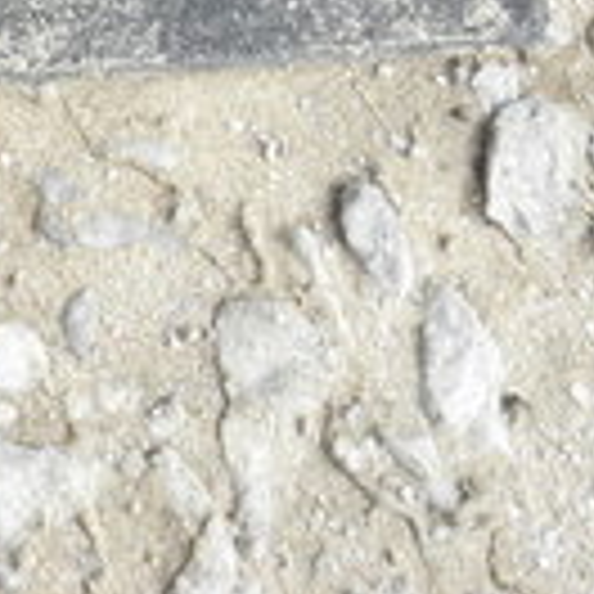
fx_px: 2815
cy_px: -716
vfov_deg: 10.7
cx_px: -572
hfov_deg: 11.0
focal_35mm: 145
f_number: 5.6
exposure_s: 1/400
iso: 200
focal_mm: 4.83
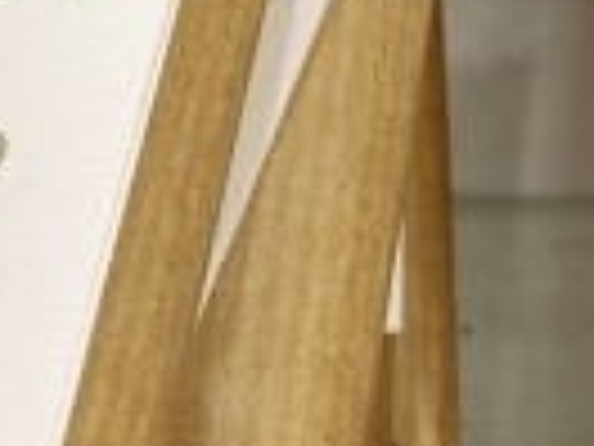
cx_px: 590
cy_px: -358
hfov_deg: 11.6
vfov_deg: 8.5
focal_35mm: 168
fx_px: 2883
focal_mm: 4.25
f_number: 1.8
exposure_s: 1/98
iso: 100
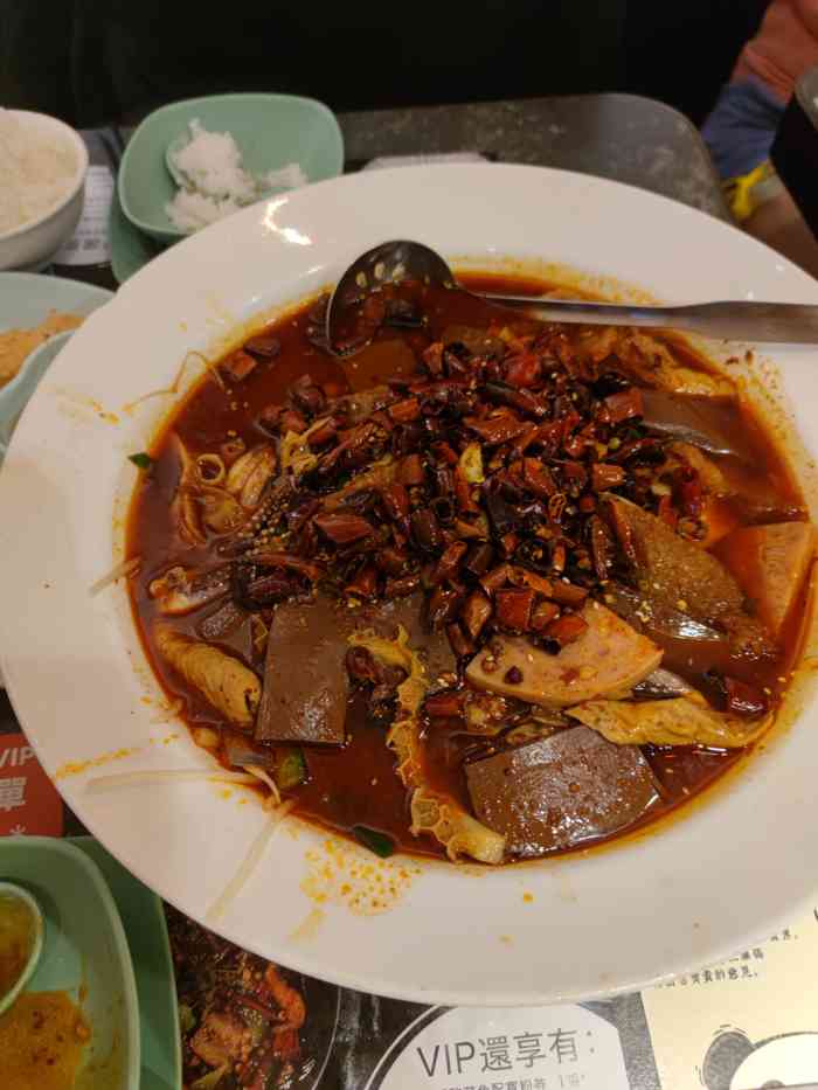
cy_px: 545
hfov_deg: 56.8
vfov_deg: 71.6
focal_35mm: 24
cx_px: 409
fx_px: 756
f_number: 1.69
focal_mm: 6.72
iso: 519
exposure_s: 1/50
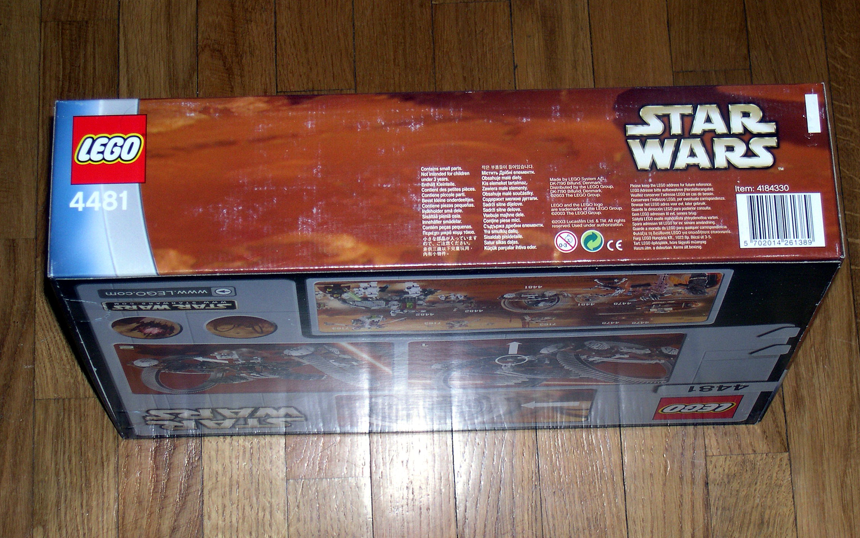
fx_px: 2180
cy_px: 233
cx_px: 433
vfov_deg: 14.1
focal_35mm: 93
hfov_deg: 22.3
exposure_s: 1/60
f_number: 4.4
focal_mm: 18.4
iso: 100
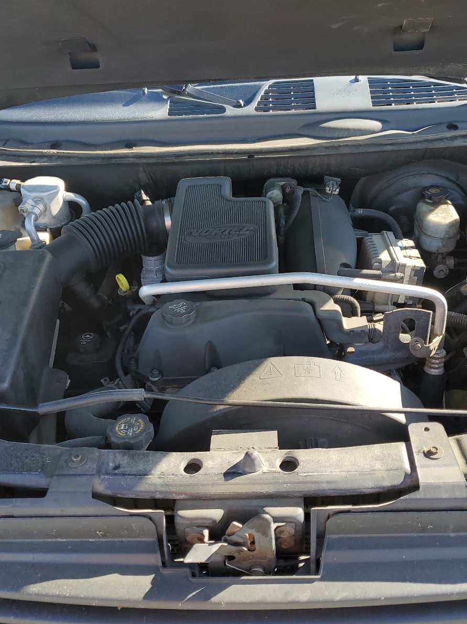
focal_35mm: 35
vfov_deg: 52.6
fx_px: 630
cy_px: 313
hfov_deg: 40.7
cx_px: 235
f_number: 1.5
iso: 50
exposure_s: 1/500
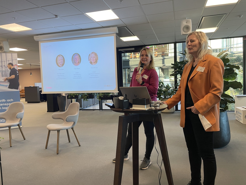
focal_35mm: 26
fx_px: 185
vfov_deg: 53.1
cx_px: 123
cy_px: 92
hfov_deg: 67.3
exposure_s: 1/50
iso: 64
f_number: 1.6
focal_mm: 4.2
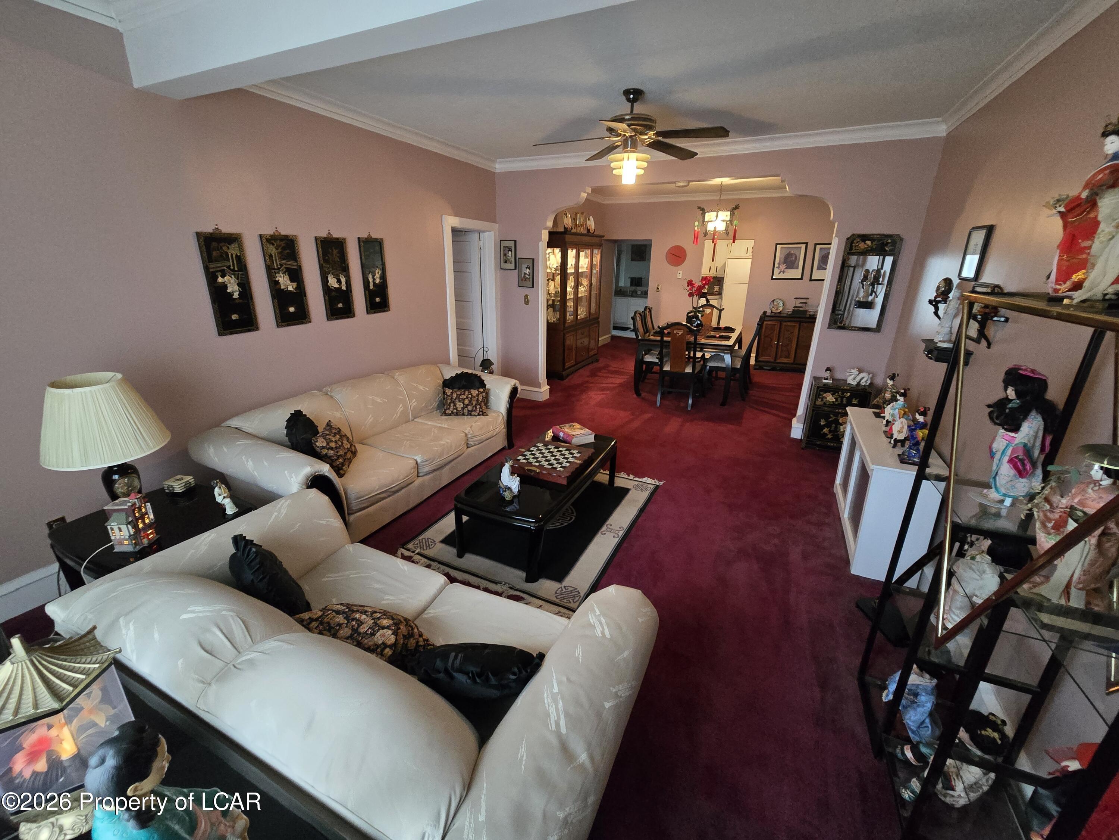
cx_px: 560
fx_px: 420
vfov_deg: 89.9
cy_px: 420
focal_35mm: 13
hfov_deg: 106.2
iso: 1250
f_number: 2.2
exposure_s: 1/40
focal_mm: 2.2
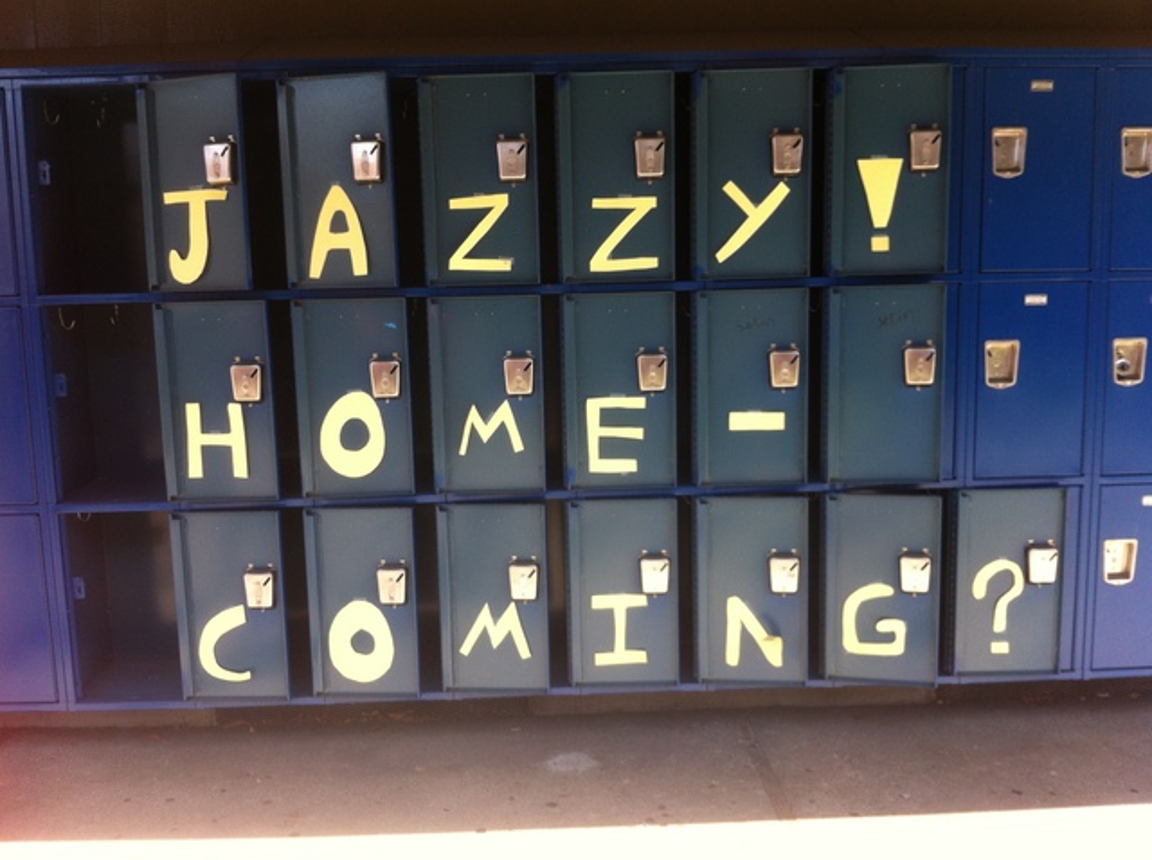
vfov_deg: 40.6
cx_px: 576
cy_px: 430
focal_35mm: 35
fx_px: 1163
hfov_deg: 52.7
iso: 80
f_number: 2.8
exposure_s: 1/178
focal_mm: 3.85
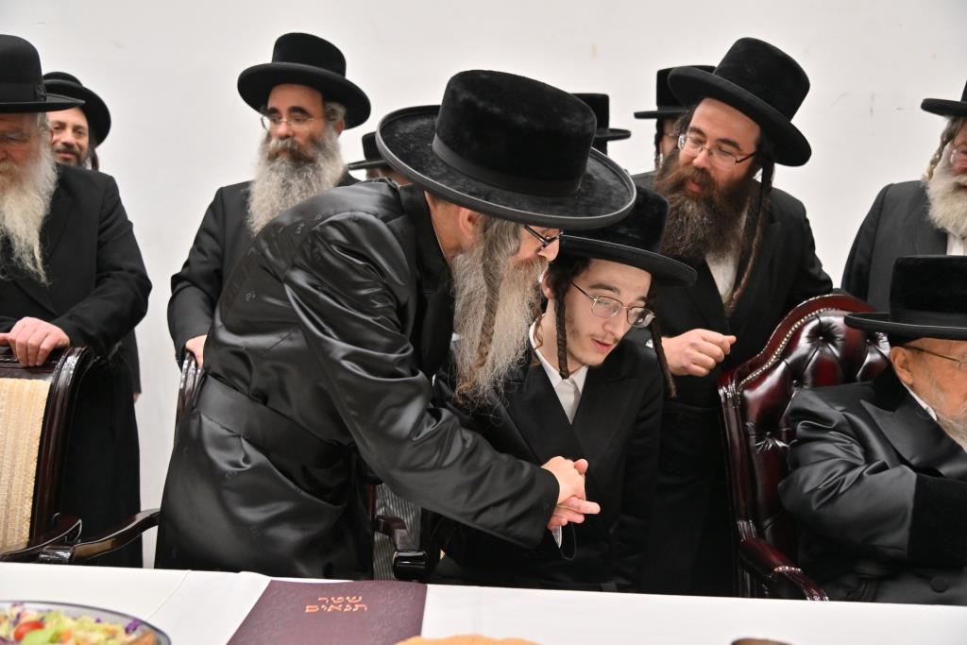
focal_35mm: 35
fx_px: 940
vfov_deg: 37.9
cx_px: 484
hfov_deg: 54.4
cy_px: 322
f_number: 4
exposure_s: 1/200
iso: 1000
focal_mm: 35
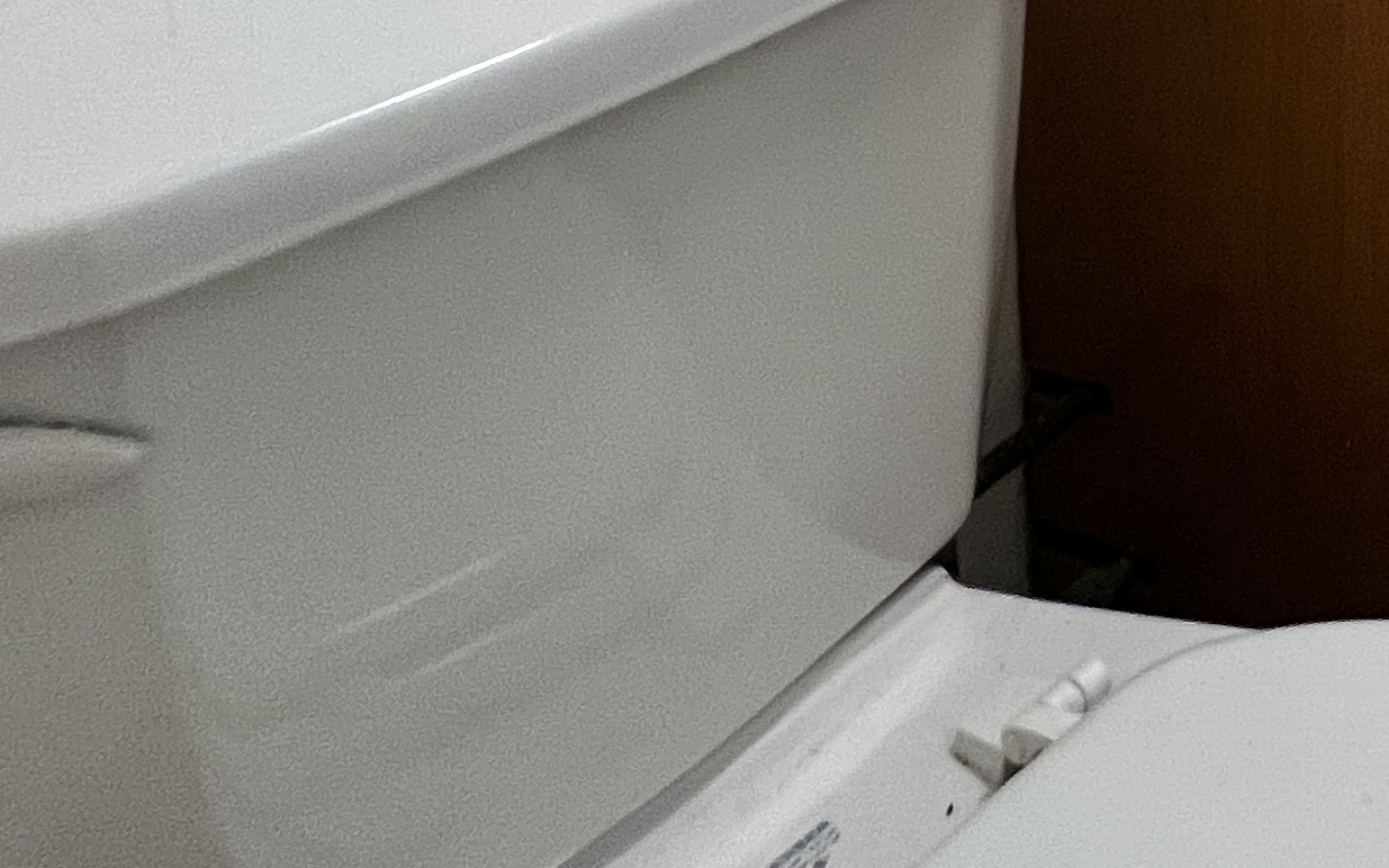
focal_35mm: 45
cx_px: 2091
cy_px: -546
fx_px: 1704
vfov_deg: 21.9
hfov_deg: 28.4
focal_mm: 1.57
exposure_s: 1/60
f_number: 1.8
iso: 125
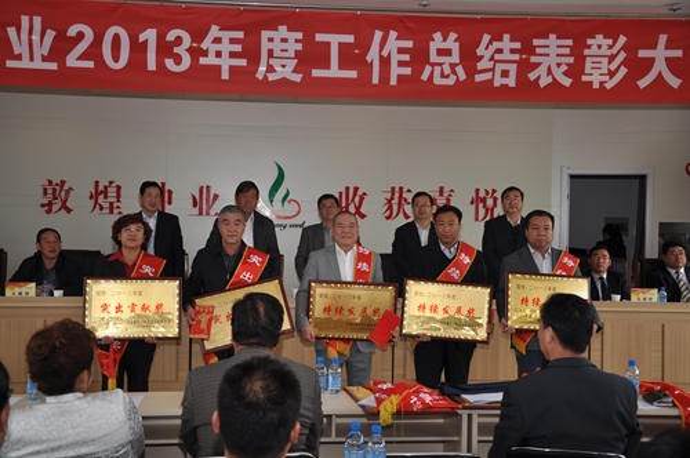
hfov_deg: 43.7
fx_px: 861
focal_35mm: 45
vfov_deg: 29.8
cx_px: 345
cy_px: 229
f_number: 4.2
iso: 200
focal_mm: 30
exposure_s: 1/60
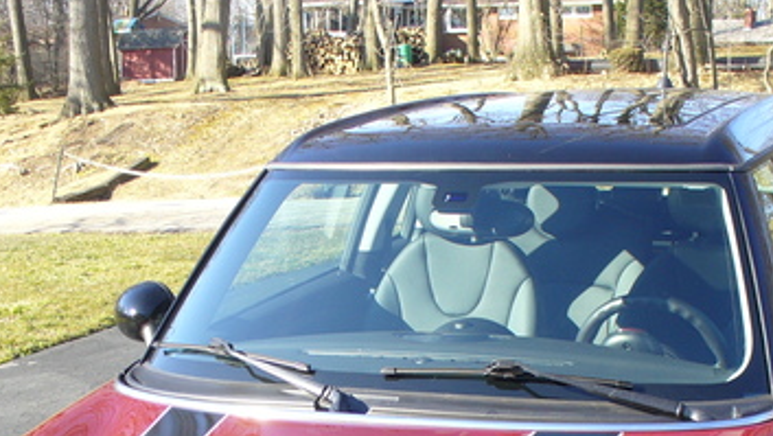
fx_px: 1497
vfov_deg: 16.1
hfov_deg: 29.0
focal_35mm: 73
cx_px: 390
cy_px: 478
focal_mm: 6.1
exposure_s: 1/160
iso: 80
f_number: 2.8
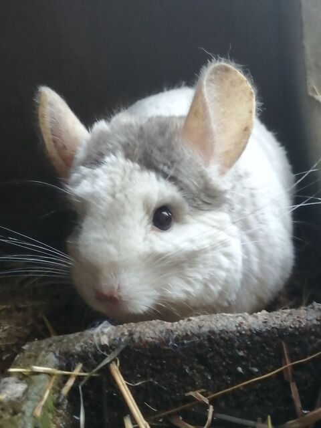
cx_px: 160
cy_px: 214
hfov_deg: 26.6
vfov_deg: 34.9
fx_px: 680
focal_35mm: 55
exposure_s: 1/33.3
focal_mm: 3.62
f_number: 1.8
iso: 200
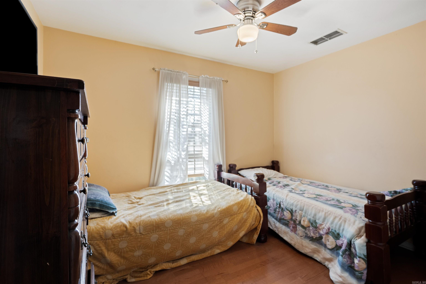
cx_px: 213
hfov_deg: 96.7
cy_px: 142
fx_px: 189
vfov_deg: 73.7
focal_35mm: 16
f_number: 6.3
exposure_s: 1/15
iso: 1250
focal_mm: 16
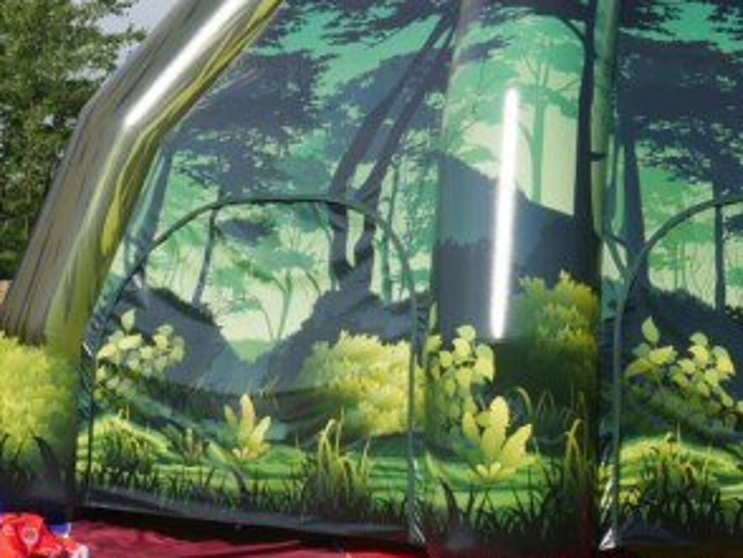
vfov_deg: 14.7
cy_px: 86
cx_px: 584
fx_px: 2148
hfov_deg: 19.4
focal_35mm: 100
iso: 200
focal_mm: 24
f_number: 10
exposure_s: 1/320
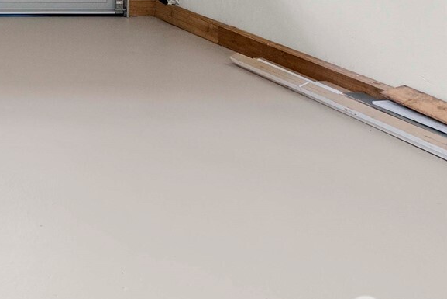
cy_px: -95
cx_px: -122
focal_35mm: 47
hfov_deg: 32.5
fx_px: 584
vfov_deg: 24.7
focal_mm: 16
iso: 160
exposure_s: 1/60
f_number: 7.1
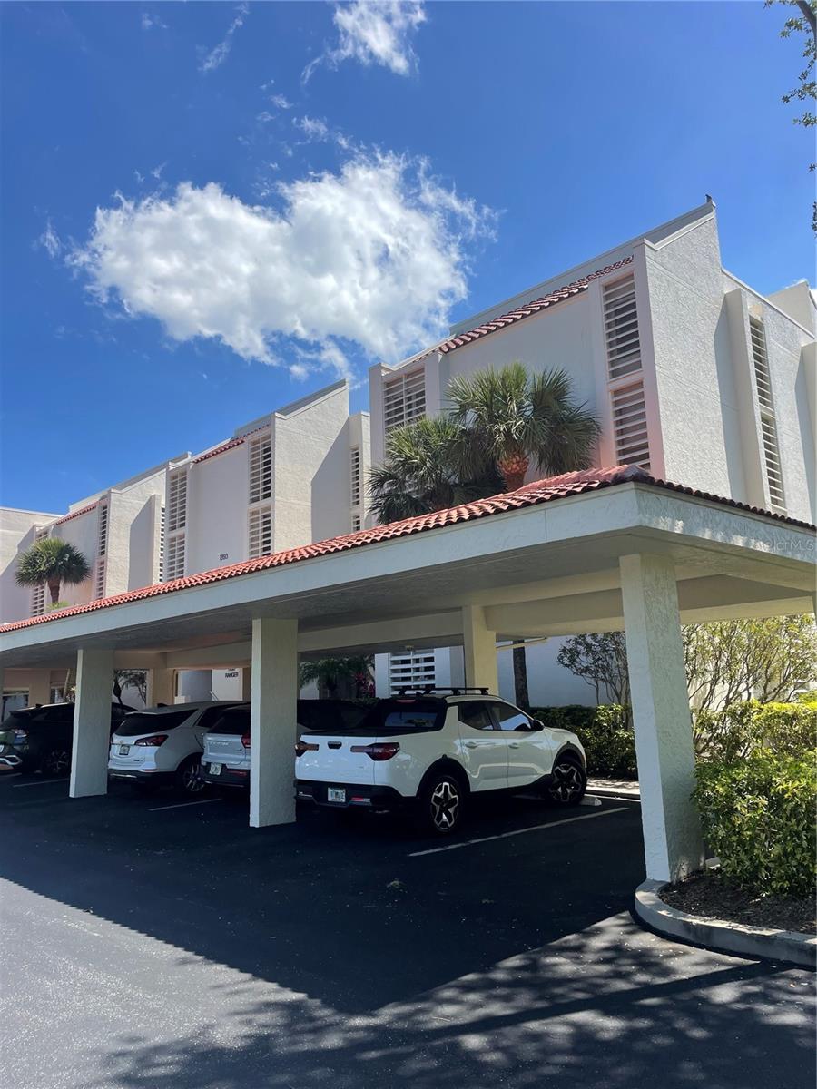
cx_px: 408
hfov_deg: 53.1
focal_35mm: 26
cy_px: 544
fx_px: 818
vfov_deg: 67.3
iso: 32
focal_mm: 4.2
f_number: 1.6
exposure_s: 1/2959
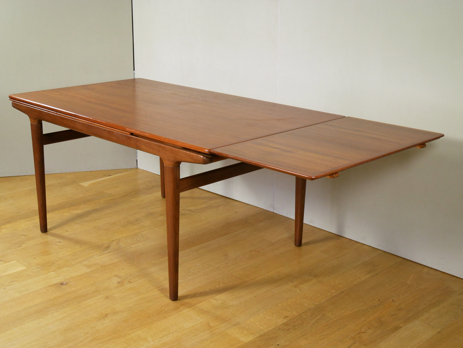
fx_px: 669
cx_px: 232
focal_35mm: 50
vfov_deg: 29.1
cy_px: 174
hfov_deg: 38.2
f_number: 5.2
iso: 1000
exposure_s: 1/60
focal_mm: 25
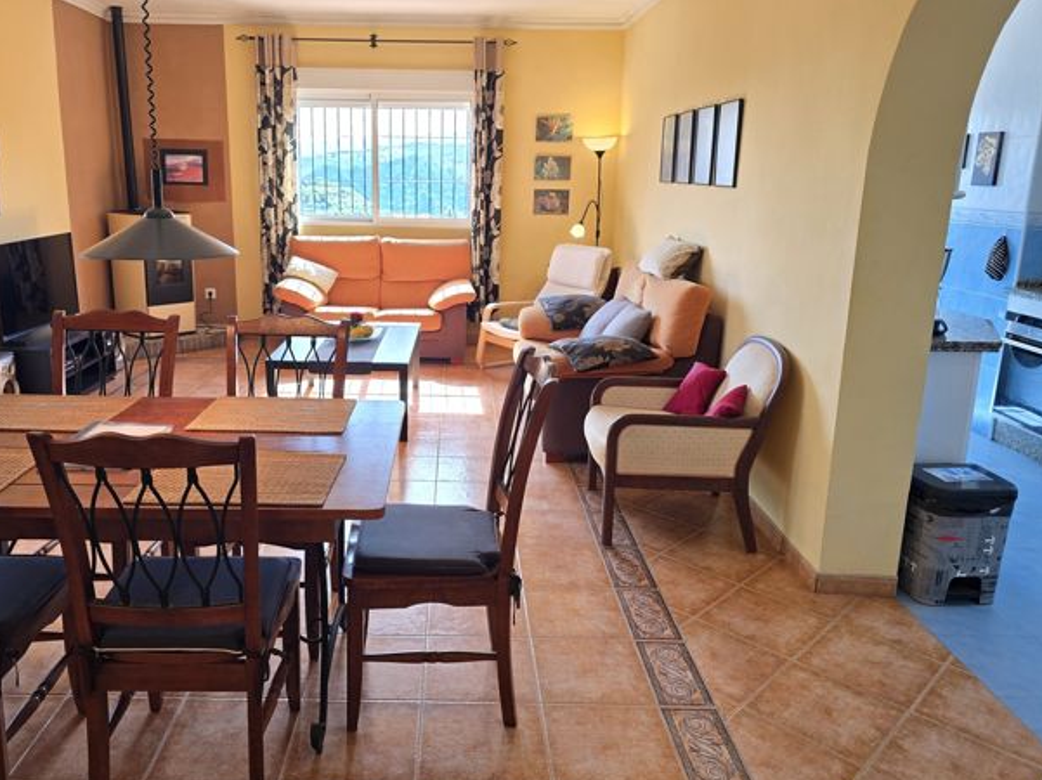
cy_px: 343
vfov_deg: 51.2
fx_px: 812
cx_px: 440
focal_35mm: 27
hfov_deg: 65.0
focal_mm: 6.3
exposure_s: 1/100
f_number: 1.7
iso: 50
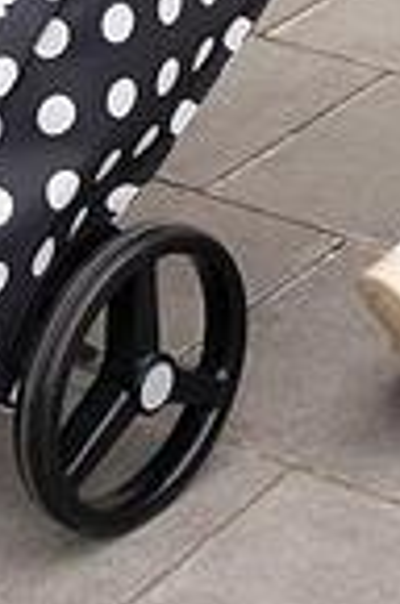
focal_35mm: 150
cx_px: 417
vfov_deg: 12.3
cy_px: -552
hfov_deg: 9.0
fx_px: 2512
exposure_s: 1/250
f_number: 8
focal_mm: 25
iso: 1600
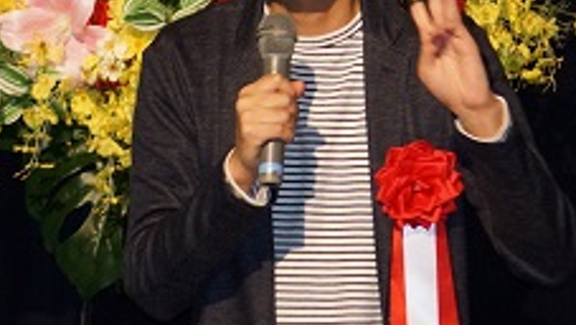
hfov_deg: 3.1
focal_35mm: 702
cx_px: 264
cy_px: -67
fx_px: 10728
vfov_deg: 1.7
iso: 1600
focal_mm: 200
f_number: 5.6
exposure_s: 1/60
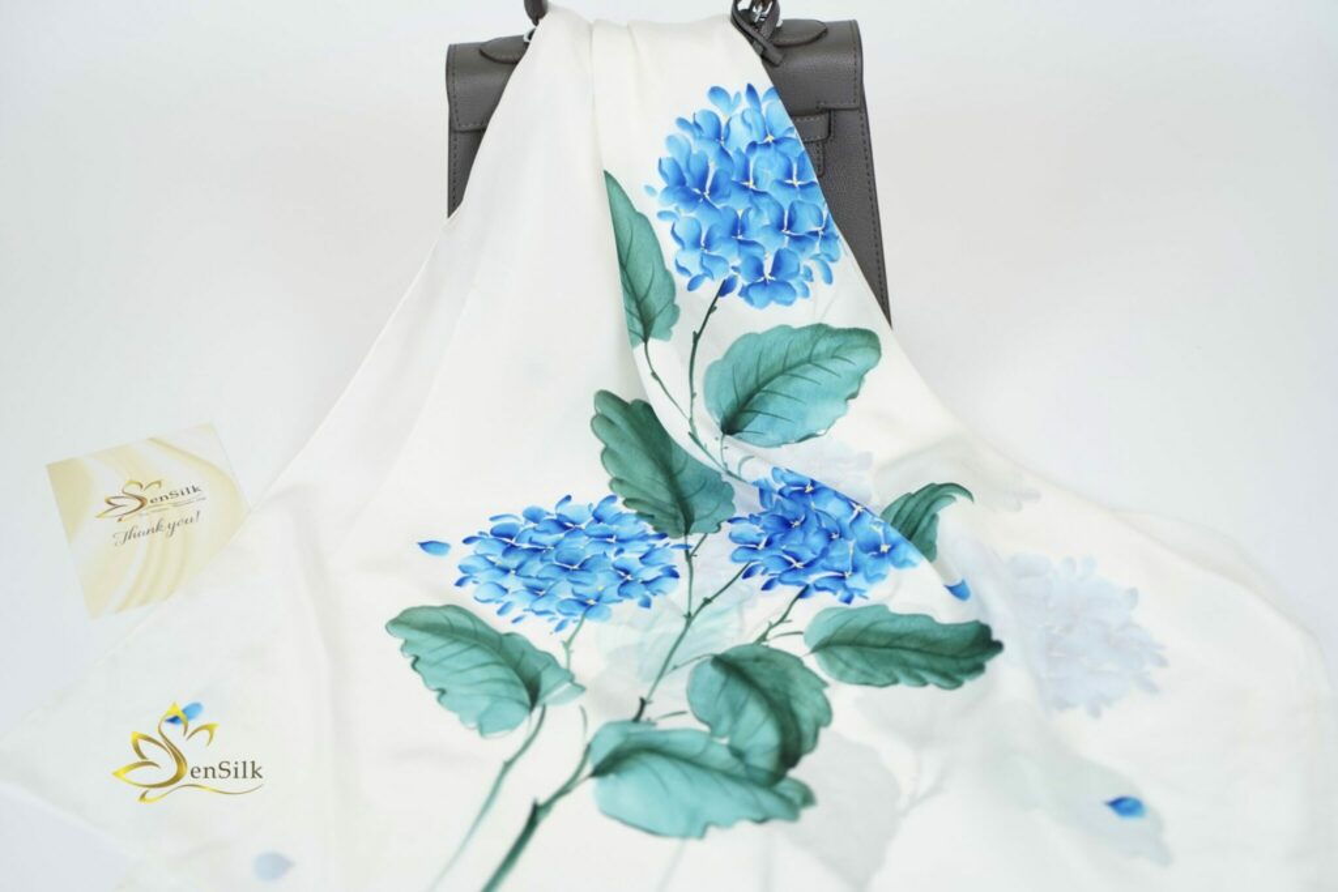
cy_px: 446
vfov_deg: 26.0
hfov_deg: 38.2
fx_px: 1933
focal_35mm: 52
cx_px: 669
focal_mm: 52
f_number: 2.8
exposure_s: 1/400
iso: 400
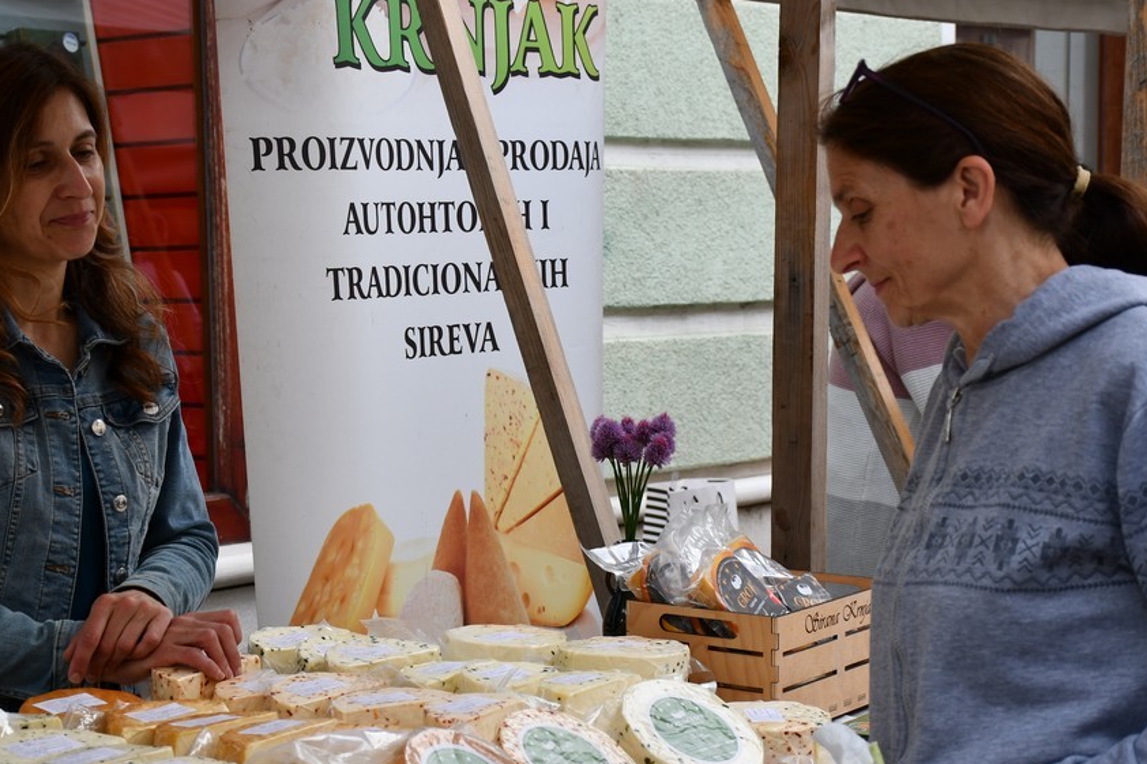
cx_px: 452
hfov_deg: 27.6
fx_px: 2325
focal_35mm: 73
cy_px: 398
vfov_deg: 18.7
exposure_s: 1/250
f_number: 5.6
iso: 360
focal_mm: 40
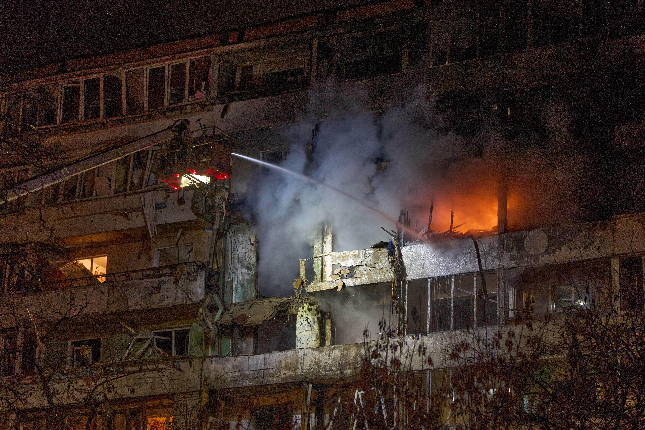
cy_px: 215
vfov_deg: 13.2
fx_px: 1863
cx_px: 322
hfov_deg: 19.6
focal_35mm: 104
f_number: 2.8
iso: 3200
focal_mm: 104
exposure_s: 1/50
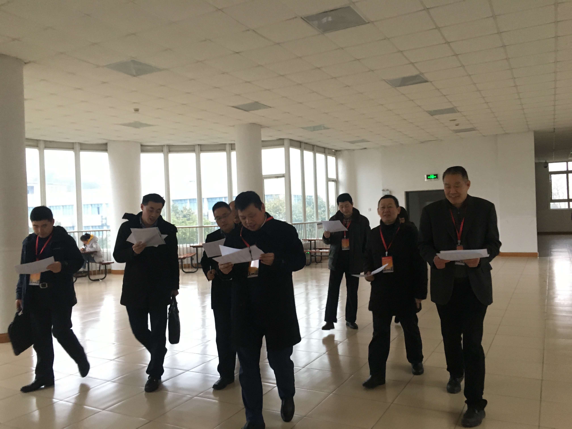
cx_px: 286
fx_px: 479
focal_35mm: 29
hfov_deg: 61.7
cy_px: 214
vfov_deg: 48.2
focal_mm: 4.15
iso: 160
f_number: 2.2
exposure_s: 1/33
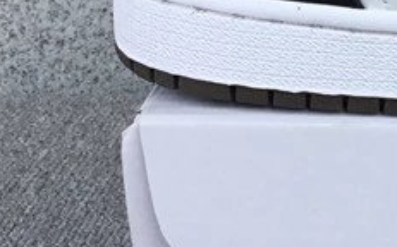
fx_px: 1384
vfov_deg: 10.1
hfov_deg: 15.2
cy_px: -6
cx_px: 586
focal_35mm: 128
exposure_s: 1/407
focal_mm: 3.3
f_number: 2.4
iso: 25
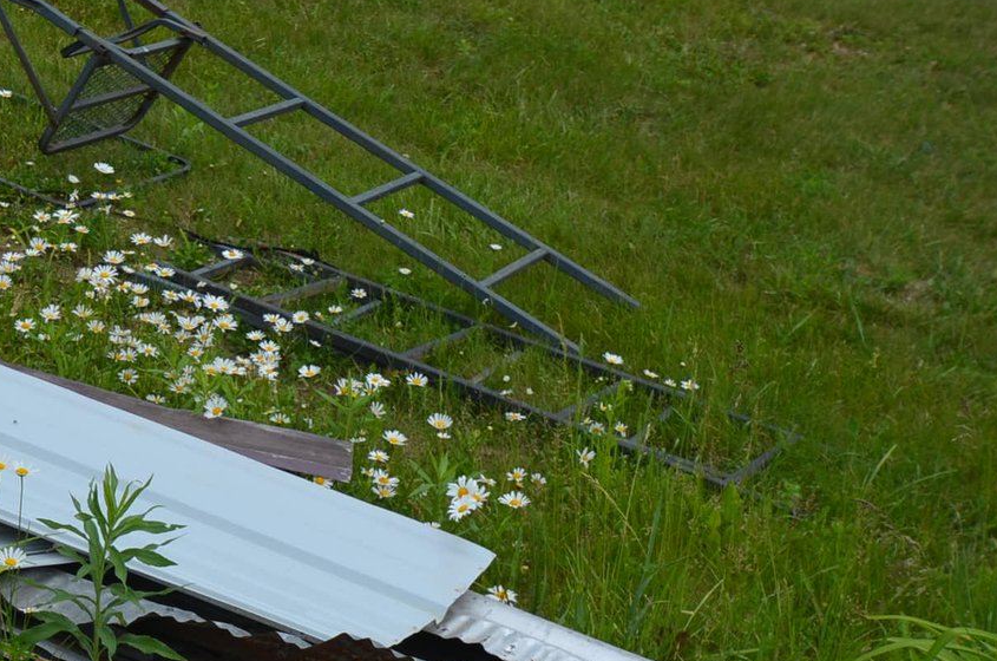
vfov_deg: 18.5
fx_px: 2018
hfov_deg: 26.9
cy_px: 470
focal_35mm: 73
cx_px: 126
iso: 100
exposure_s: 1/320
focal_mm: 24
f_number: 9
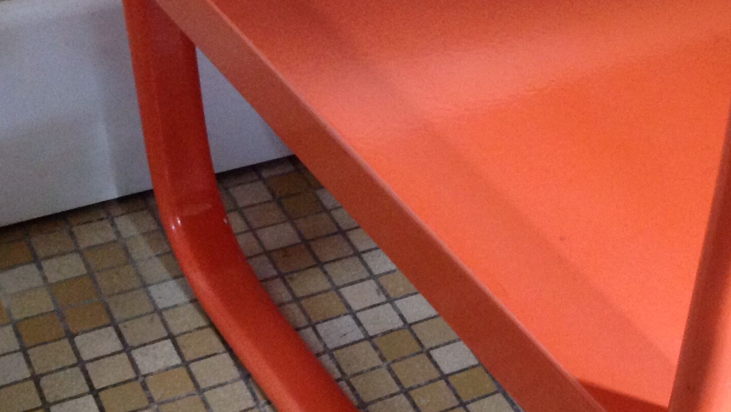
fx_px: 1338
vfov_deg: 17.4
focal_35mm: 69
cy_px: 326
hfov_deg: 29.6
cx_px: 627
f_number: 2.4
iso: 320
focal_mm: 4.28
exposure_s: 1/15
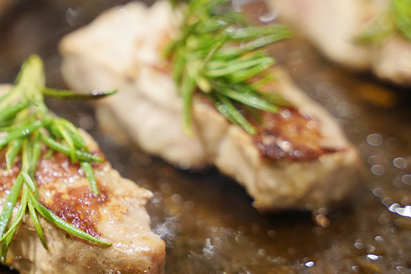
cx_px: -9
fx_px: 1885
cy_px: 102
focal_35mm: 165
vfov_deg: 8.3
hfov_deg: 12.3
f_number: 3.5
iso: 1600
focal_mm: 75
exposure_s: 1/80
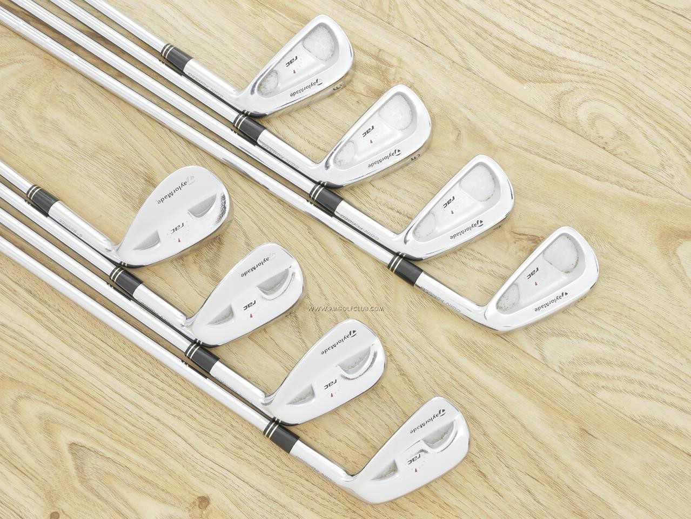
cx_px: 346
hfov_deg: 38.2
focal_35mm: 50
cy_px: 260
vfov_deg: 29.1
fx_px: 998
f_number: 4.5
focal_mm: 25
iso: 1600
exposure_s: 1/40
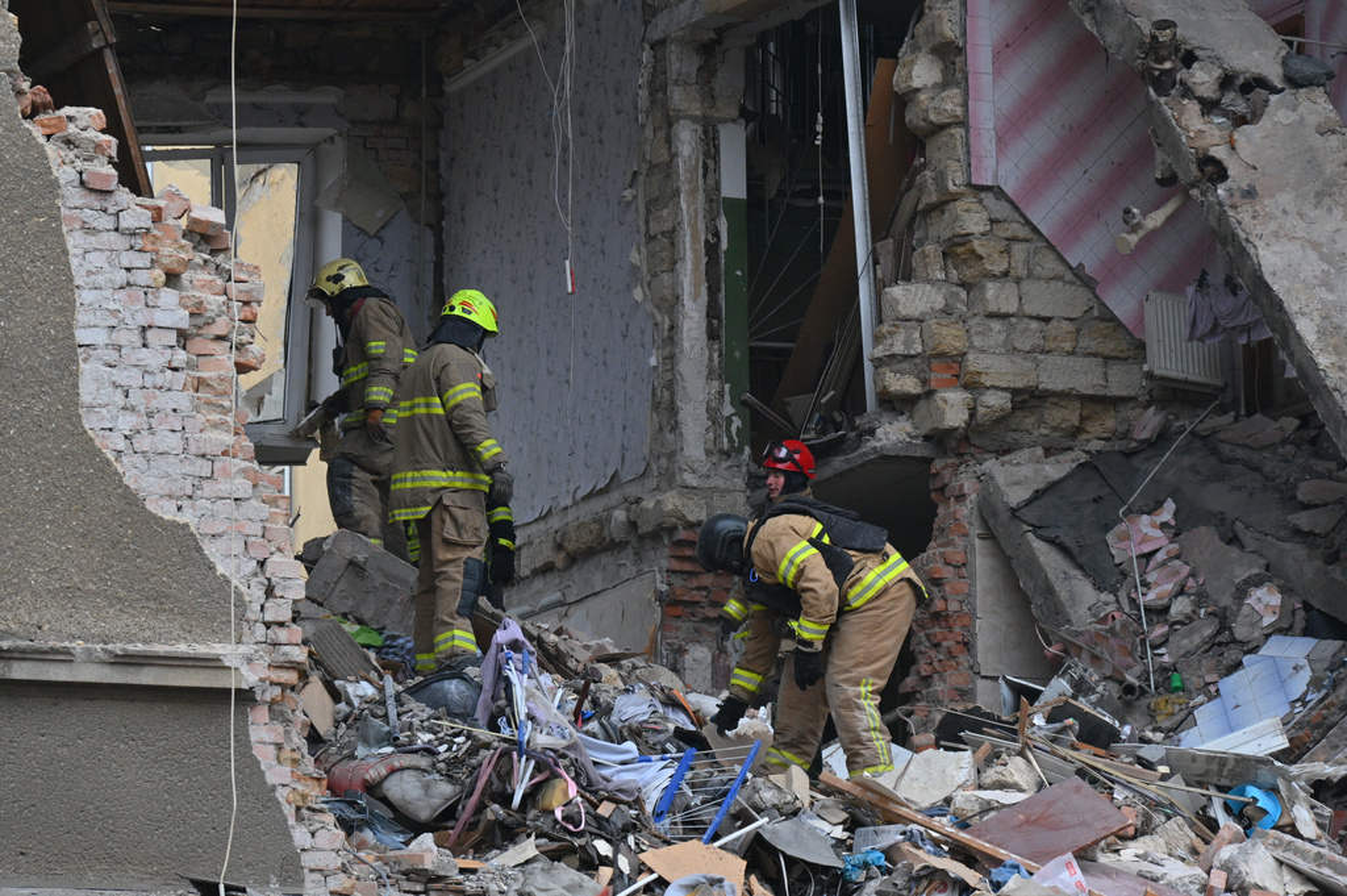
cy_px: 448
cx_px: 674
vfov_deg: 9.1
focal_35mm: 150
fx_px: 5608
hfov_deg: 13.7
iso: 1600
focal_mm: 150
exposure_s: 1/160
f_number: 8
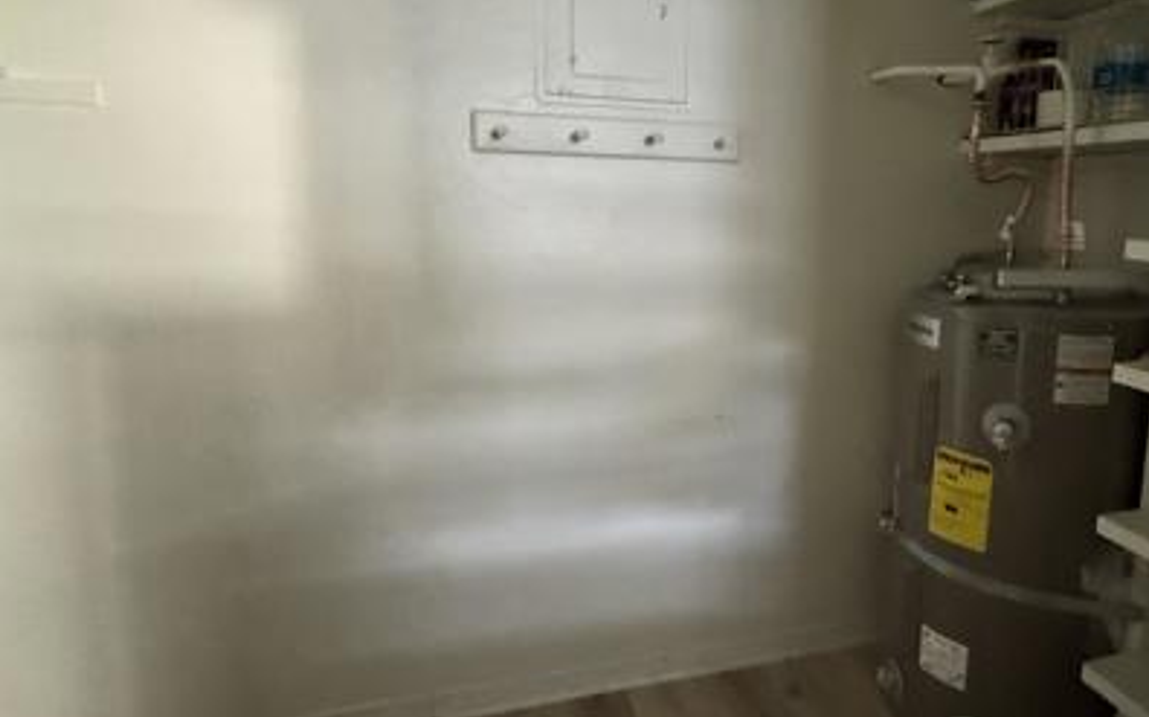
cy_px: 299
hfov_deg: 73.6
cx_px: 714
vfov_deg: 50.8
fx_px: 751
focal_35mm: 24
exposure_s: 1/37
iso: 1600
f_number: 2.2
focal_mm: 2.22
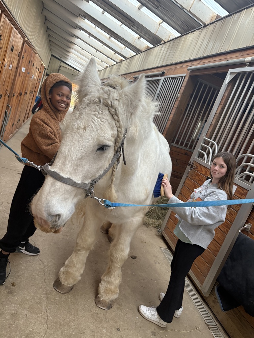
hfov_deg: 53.1
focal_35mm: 26
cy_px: 169
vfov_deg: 67.3
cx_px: 127
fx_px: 254
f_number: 1.6
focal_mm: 5.96
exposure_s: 1/60
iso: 160
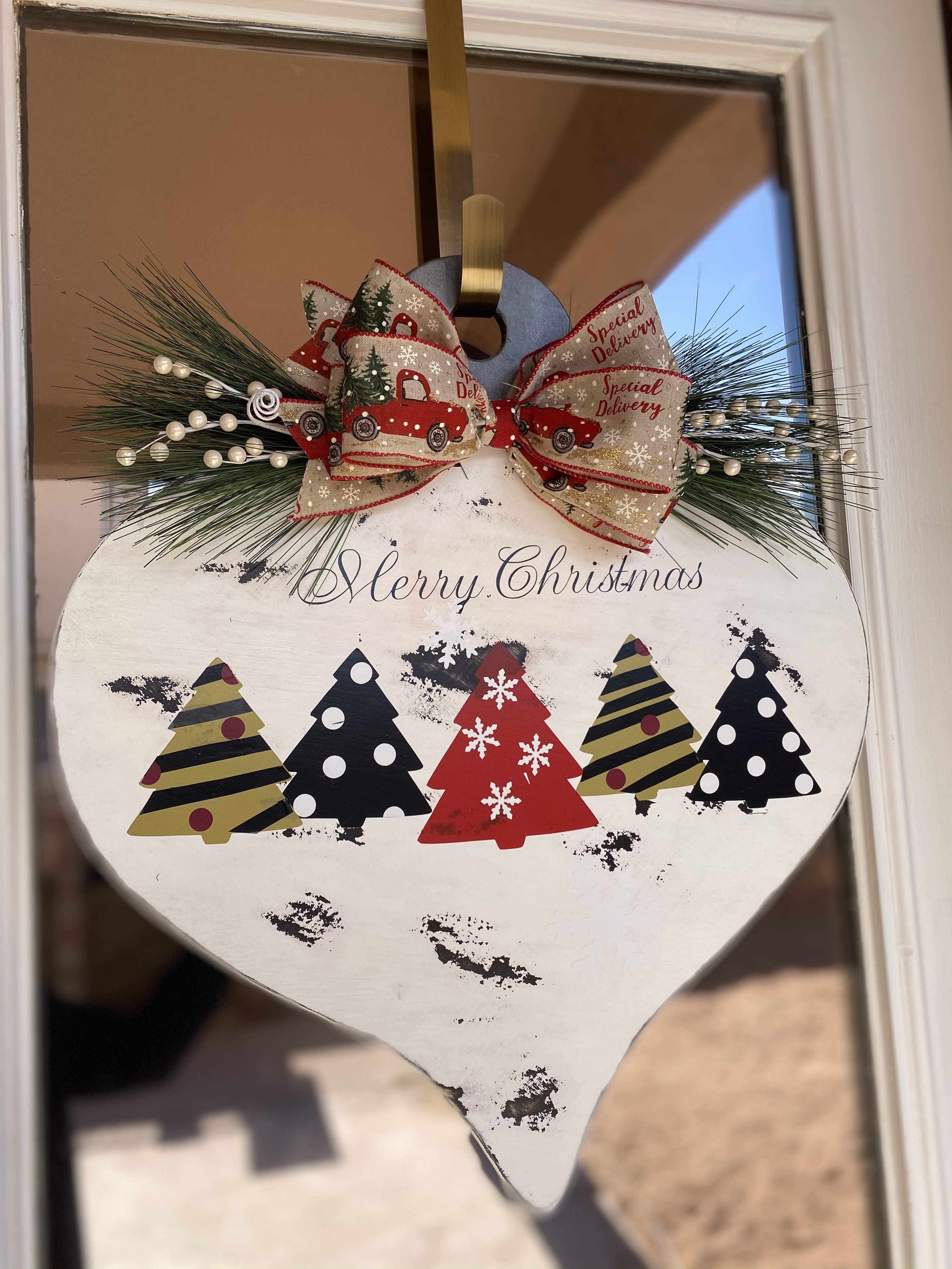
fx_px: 953
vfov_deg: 67.3
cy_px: 634
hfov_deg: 53.1
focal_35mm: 26
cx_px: 476
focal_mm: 4.25
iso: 32
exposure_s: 1/1157
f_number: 1.8
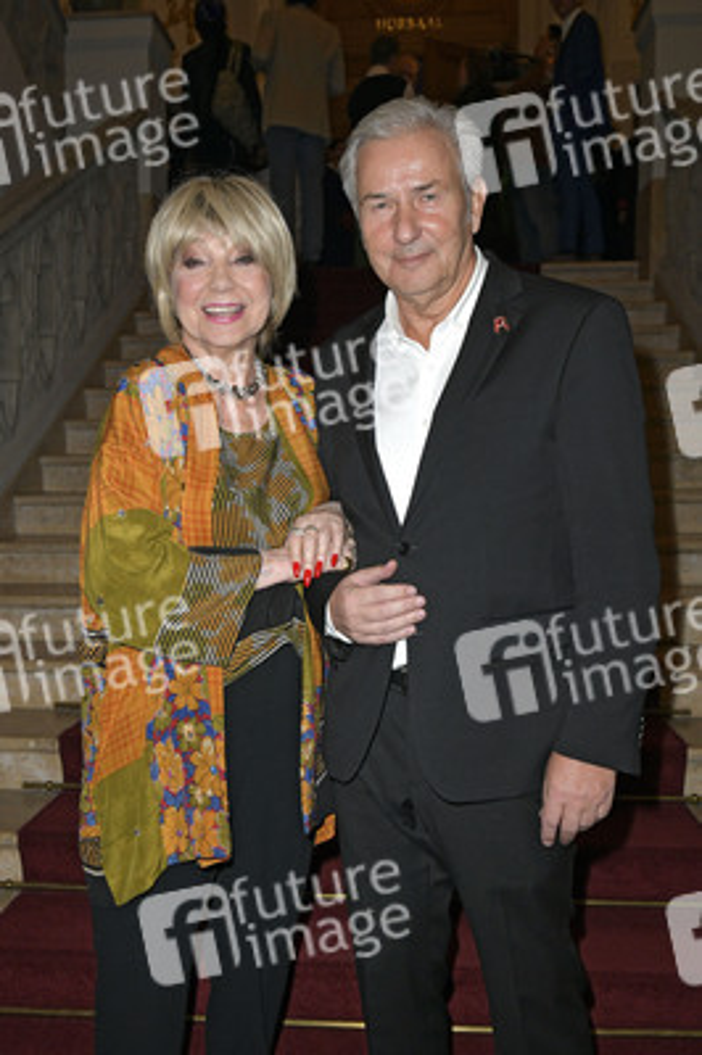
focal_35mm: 32
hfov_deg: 41.0
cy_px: 528
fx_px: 938
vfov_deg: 58.8
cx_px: 351
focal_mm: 32
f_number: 7.1
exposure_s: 1/250
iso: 1600
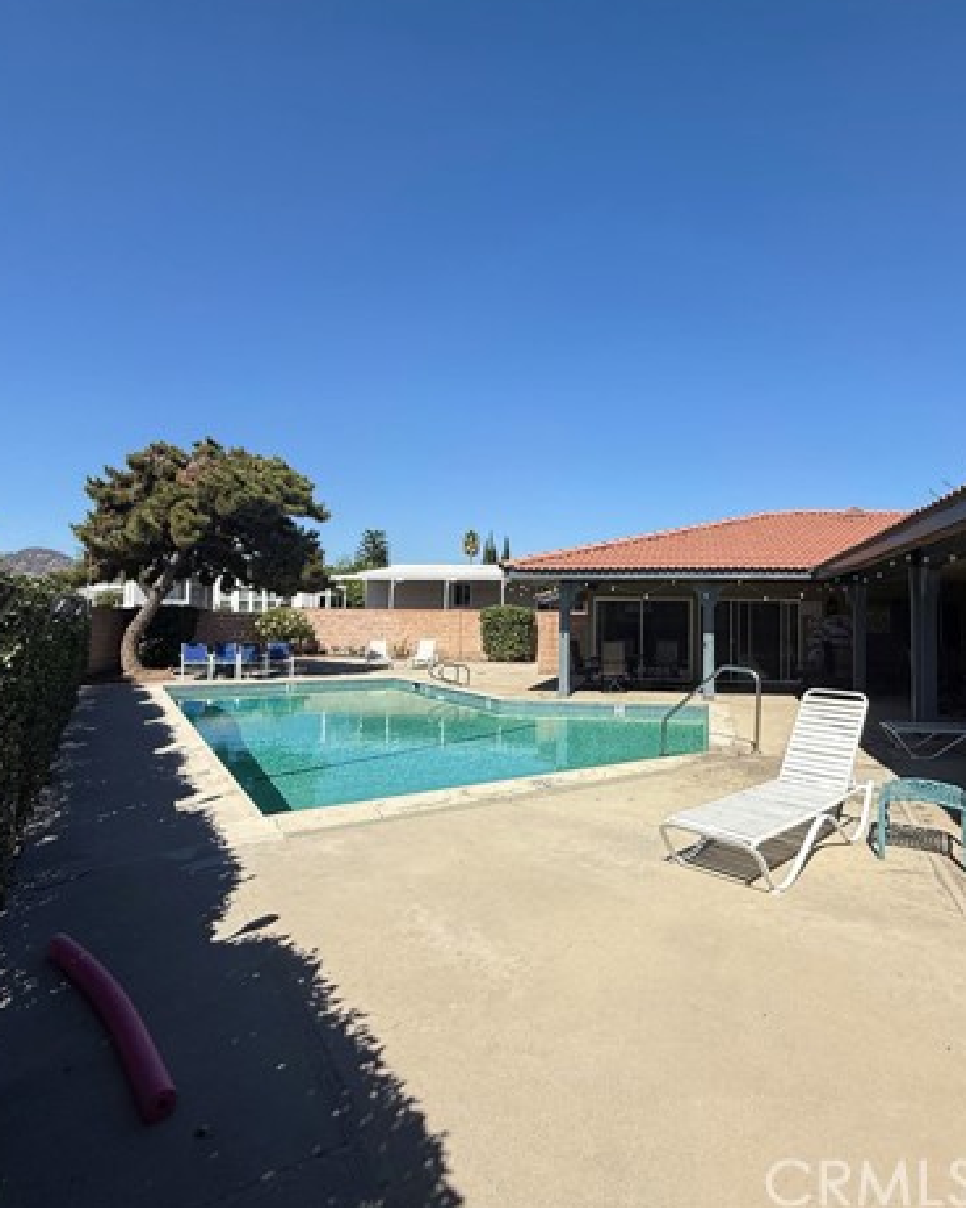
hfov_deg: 69.0
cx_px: 638
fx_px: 679
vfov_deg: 83.3
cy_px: 591
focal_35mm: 19
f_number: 2.2
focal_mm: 2.22
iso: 50
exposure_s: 1/3460
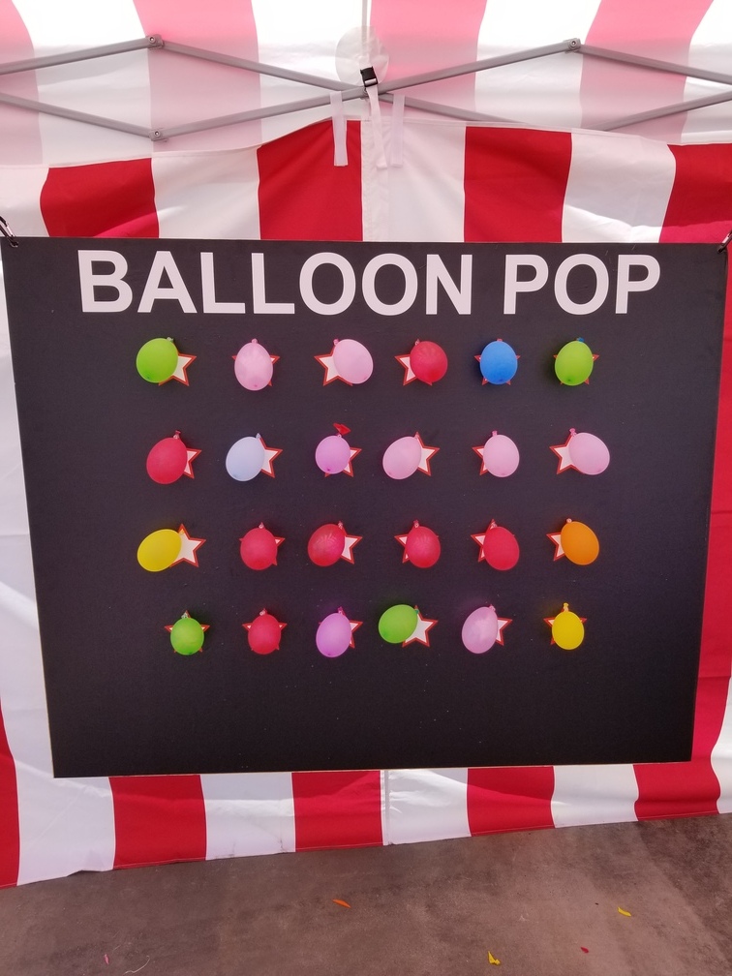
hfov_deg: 53.1
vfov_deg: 67.3
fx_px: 733
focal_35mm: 26
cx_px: 366
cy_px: 488
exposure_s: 1/1040
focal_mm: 4.25
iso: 50
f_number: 1.7
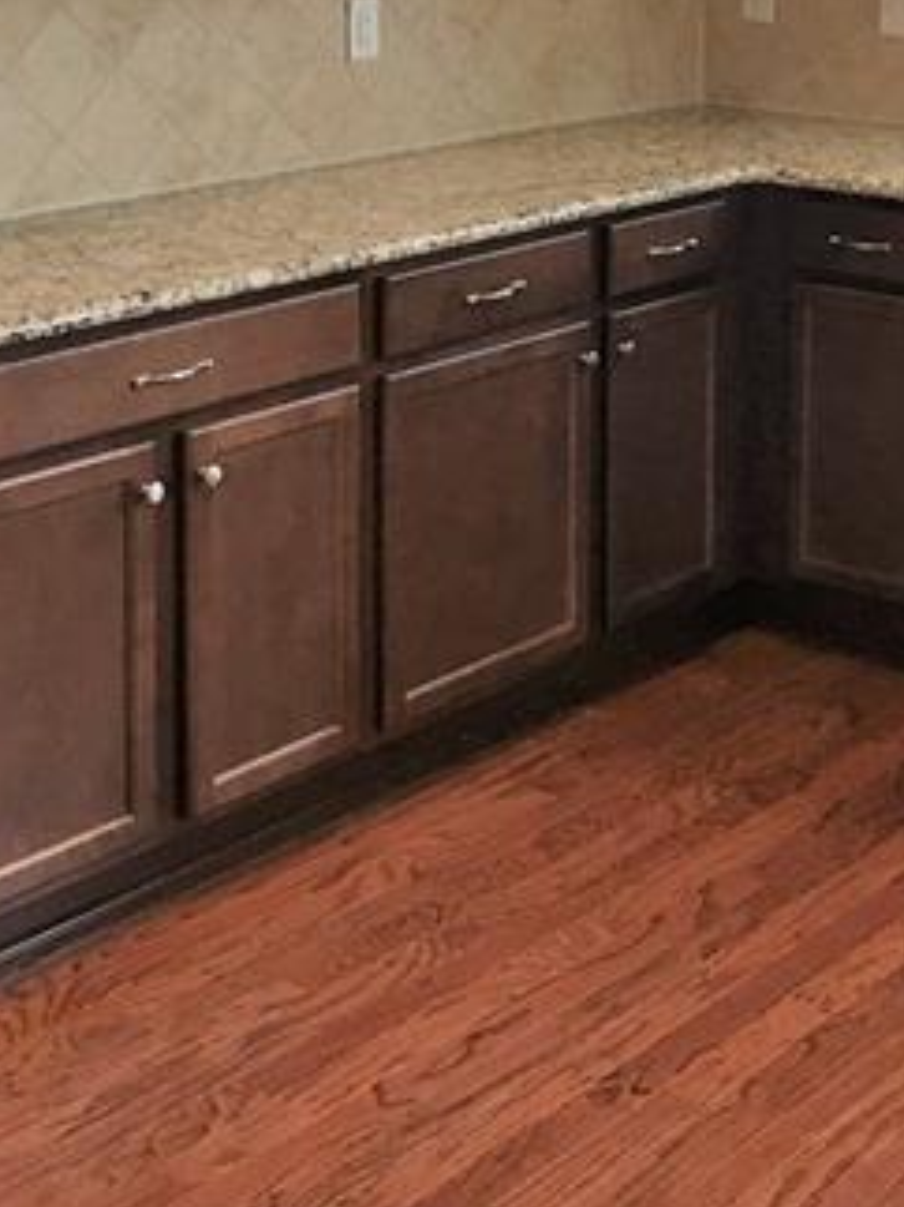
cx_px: 975
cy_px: 82
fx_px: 2404
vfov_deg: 27.0
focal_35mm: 69
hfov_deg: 20.4
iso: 32
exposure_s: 1/15
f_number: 2.2
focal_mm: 4.15
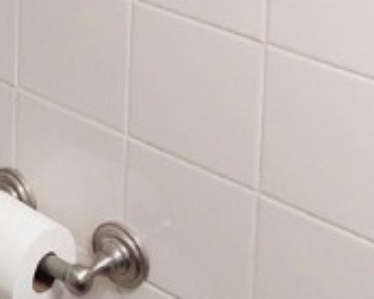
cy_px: -312
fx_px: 1150
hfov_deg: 16.8
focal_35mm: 104
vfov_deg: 12.8
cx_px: -186
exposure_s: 1/120
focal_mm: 5.23
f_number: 1.8
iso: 320
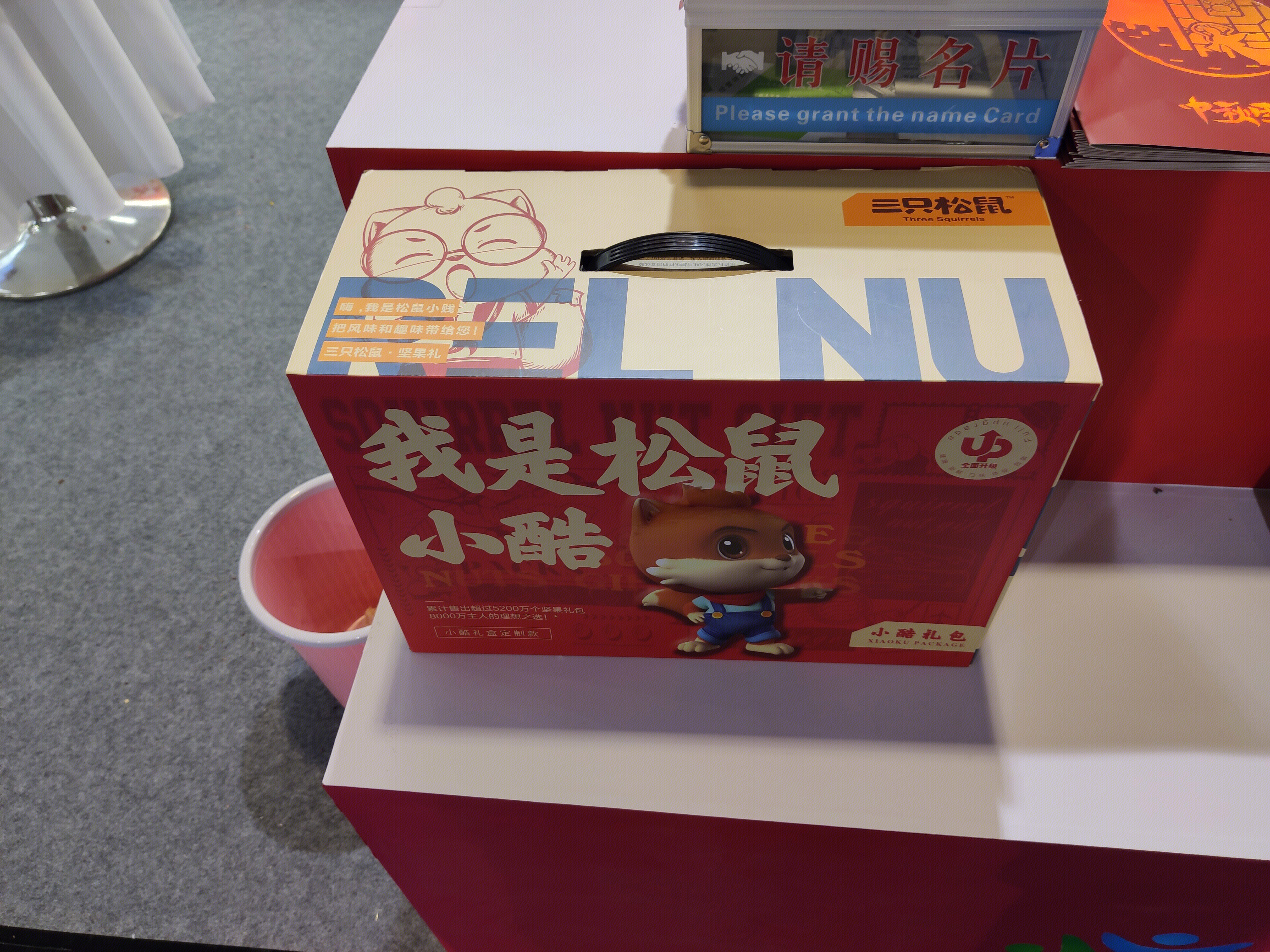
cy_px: 476
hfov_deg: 67.3
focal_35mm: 26
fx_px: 954
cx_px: 635
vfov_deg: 53.1
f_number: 1.75
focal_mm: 4.75
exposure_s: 1/100
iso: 284
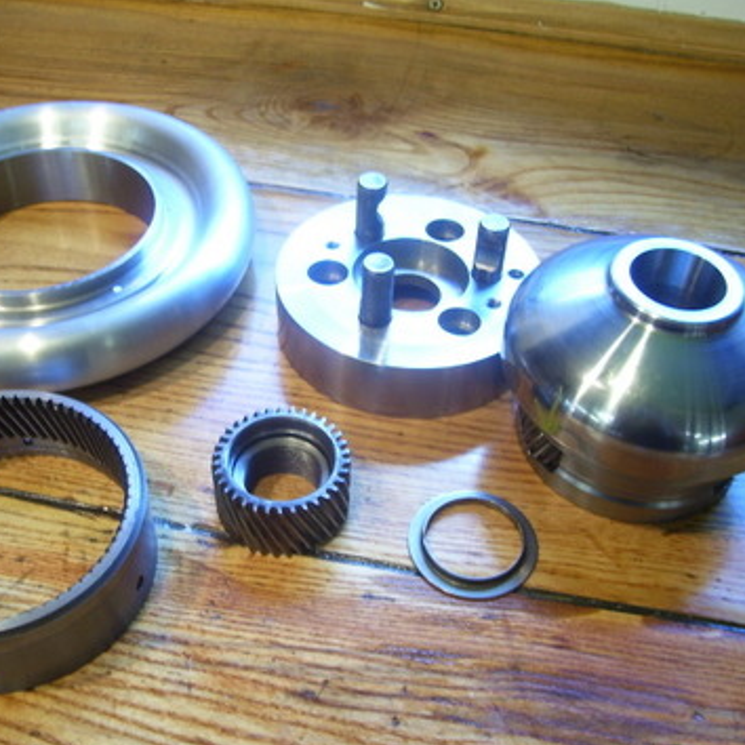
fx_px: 998
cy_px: 379
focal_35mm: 41
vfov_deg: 40.9
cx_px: 310
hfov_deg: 40.8
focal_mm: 5.6
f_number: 2.7
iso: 125
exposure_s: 1/30
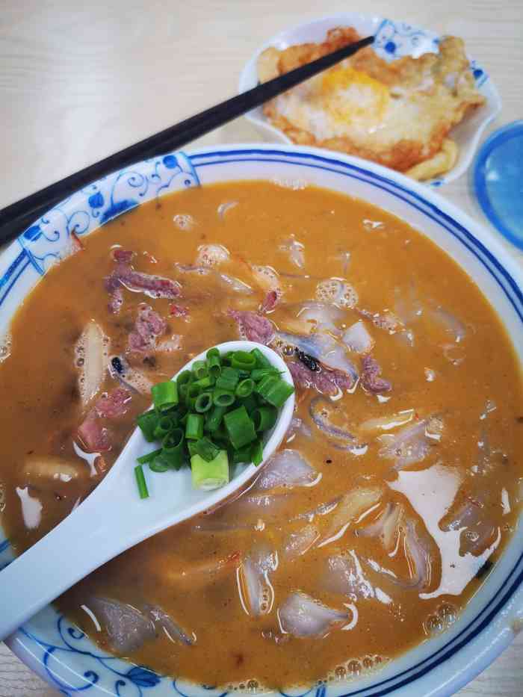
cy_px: 348
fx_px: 544
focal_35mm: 27
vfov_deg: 65.3
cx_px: 262
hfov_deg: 51.4
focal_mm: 4.75
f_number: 1.8
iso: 100
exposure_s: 1/100
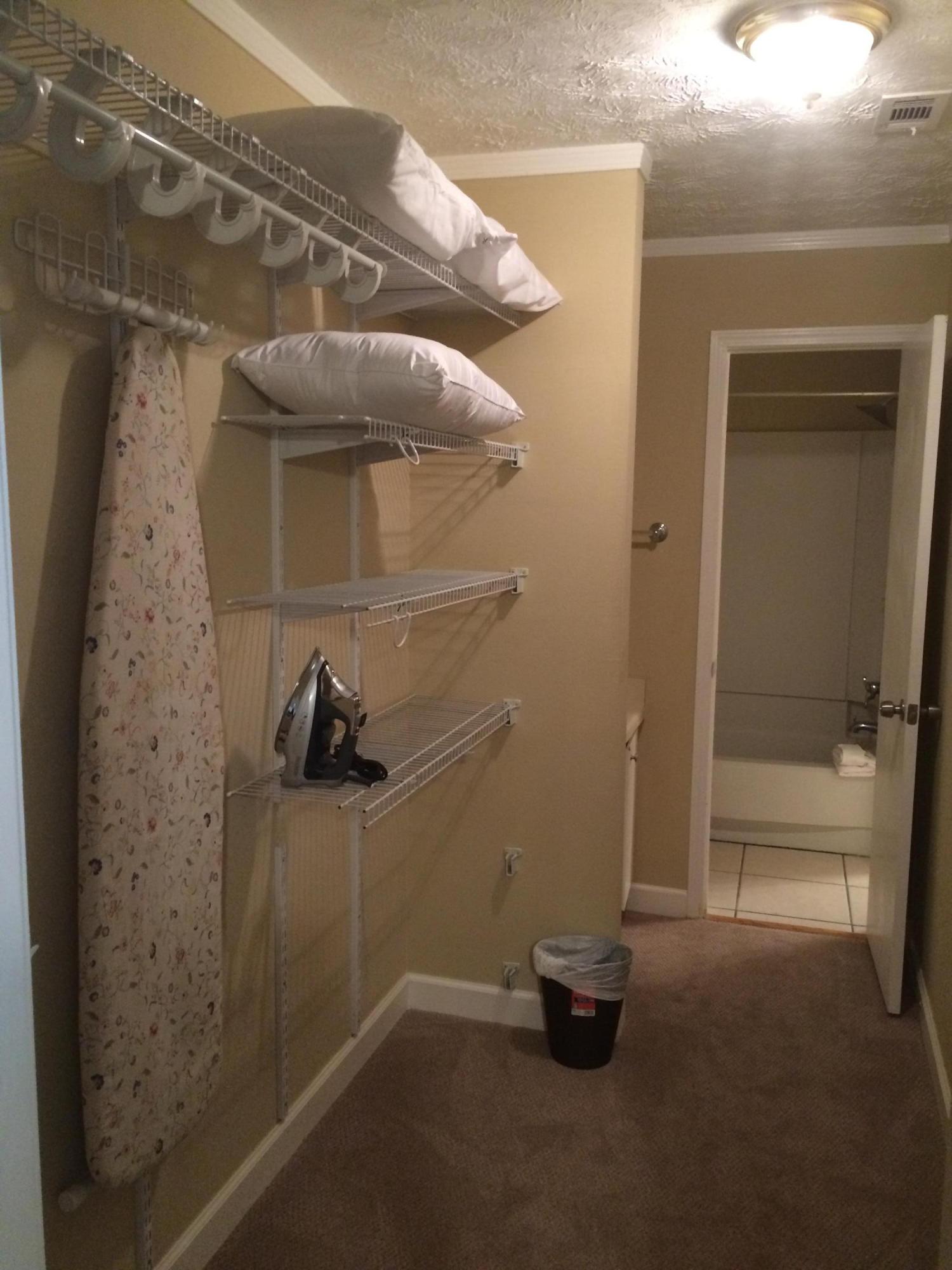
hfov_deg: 48.2
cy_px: 635
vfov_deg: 61.7
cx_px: 476
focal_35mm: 29
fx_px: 1063
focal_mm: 4.15
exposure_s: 1/30
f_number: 2.2
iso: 250
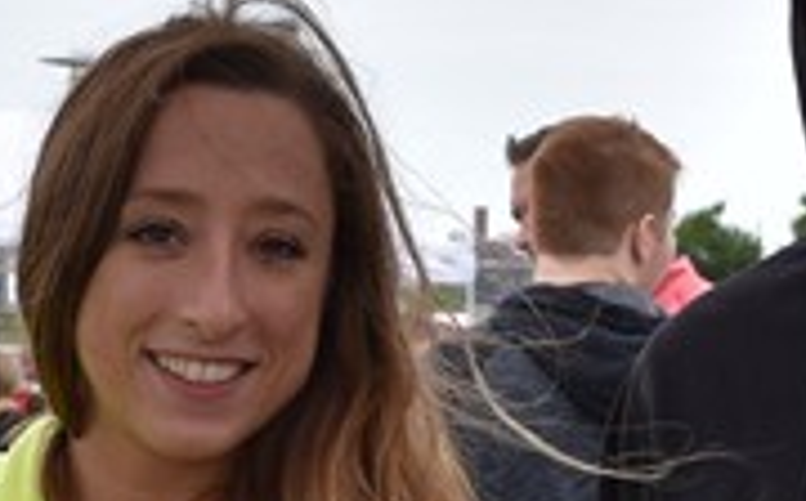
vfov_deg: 5.1
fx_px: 5594
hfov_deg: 8.2
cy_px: 767
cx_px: 27
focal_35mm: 255
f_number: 8
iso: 220
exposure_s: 1/250
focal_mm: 30
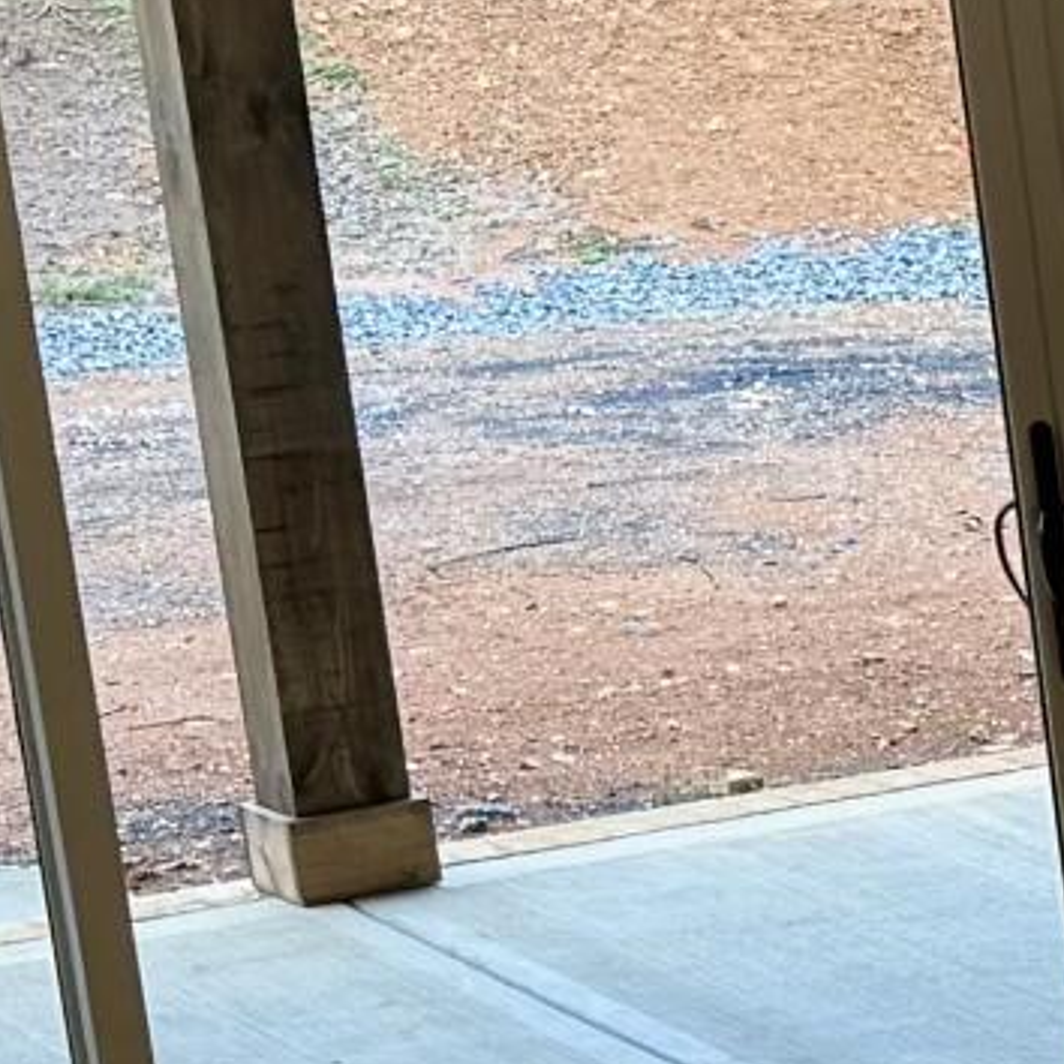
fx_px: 6260
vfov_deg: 9.6
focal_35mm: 180
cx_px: 2964
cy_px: 1145
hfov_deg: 8.5
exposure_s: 1/120
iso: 80
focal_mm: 6.76
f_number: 1.78
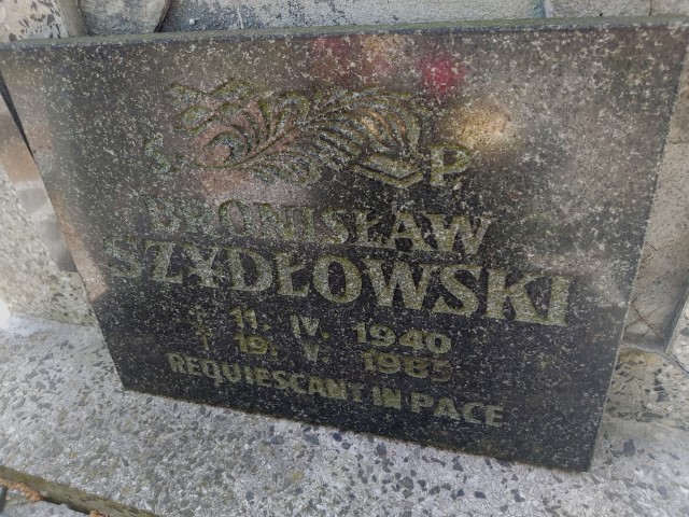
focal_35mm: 26
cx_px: 344
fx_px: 518
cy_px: 258
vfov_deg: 53.1
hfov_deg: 67.3
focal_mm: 3.92
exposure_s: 1/129
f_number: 1.7
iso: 64
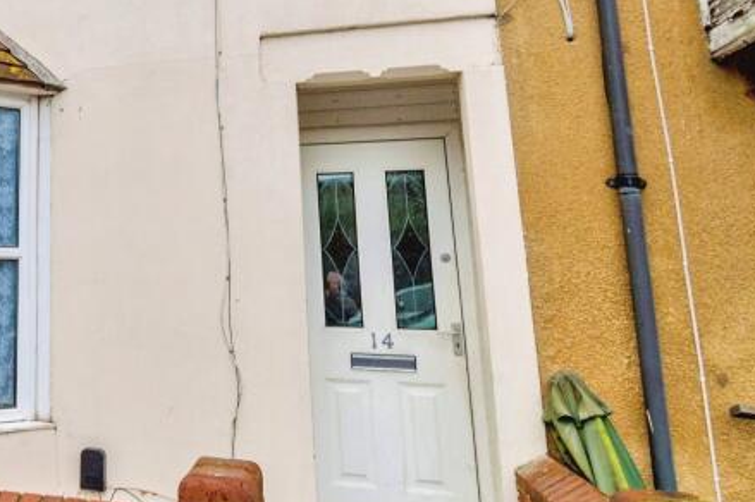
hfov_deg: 46.7
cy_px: 143
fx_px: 733
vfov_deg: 37.1
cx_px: 22
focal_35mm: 35
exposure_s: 1/640
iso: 400
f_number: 7.1
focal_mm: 10
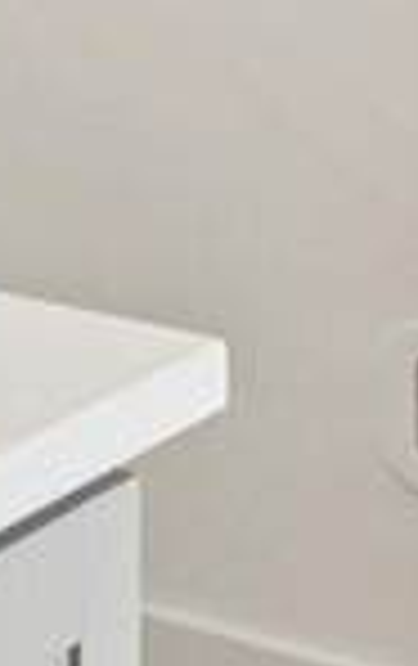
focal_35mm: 189
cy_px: -758
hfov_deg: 5.6
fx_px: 3439
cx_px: -1501
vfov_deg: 10.1
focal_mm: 21.5
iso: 160
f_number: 8
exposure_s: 1/25
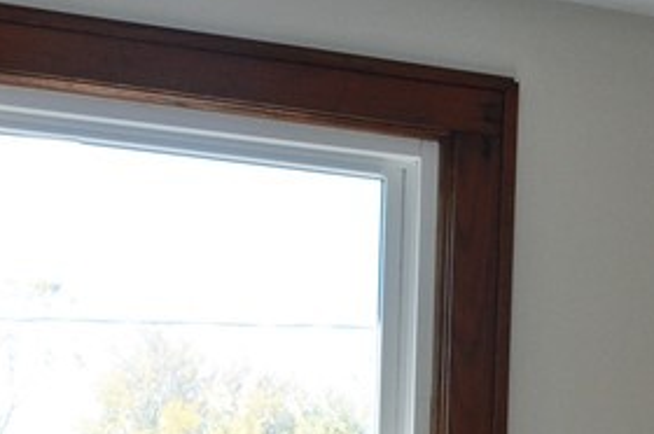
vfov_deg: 12.5
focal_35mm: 105
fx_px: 1905
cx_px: 575
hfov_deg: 19.2
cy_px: 616
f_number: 6.3
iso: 200
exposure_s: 1/160
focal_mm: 18
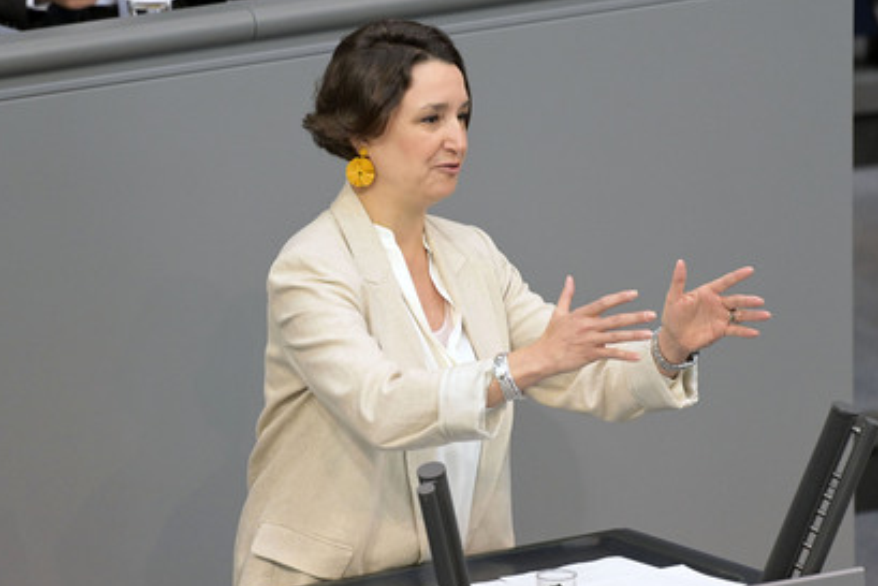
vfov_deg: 3.2
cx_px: 424
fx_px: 10490
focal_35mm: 430
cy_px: 318
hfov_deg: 4.8
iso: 8000
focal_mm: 390
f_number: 5.6
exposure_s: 1/400
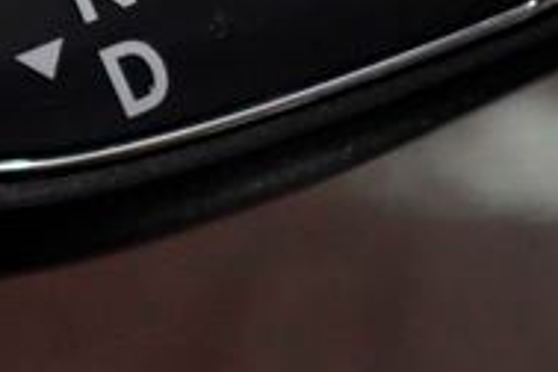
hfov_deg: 5.8
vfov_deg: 3.9
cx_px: 92
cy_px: -61
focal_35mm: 356
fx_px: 5518
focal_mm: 70
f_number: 3.5
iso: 2500
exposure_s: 1/250
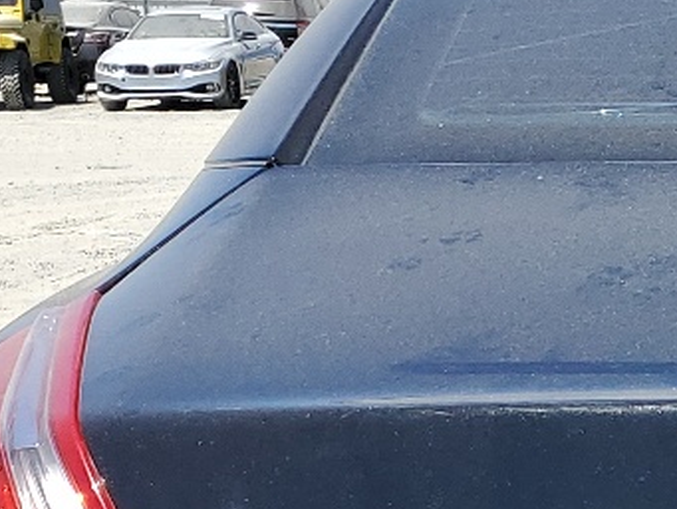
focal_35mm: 122
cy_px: 801
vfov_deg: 11.6
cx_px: 1072
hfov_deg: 14.8
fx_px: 2387
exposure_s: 1/3333
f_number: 1.5
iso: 50
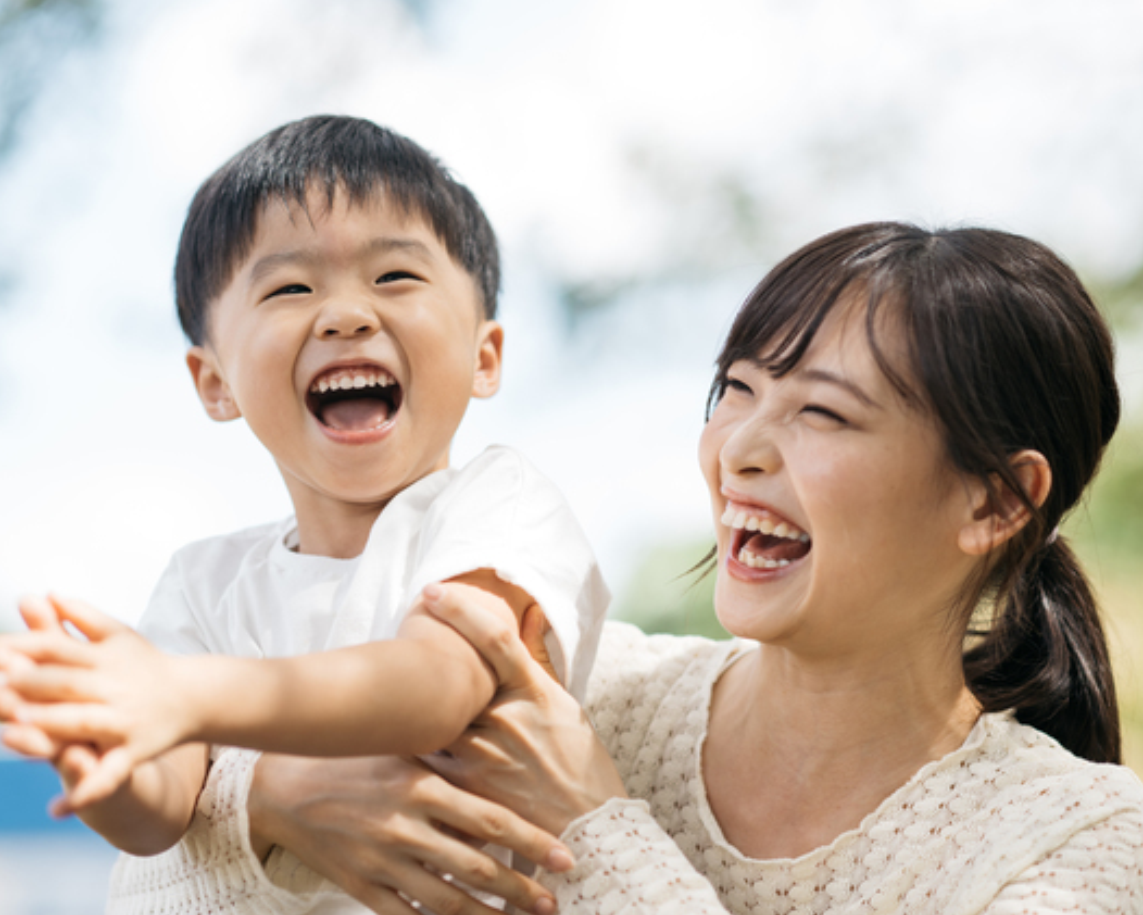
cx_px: 611
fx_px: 3282
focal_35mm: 97
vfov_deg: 15.9
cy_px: 459
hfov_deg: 19.8
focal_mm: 85
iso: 200
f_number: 2
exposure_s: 1/1250
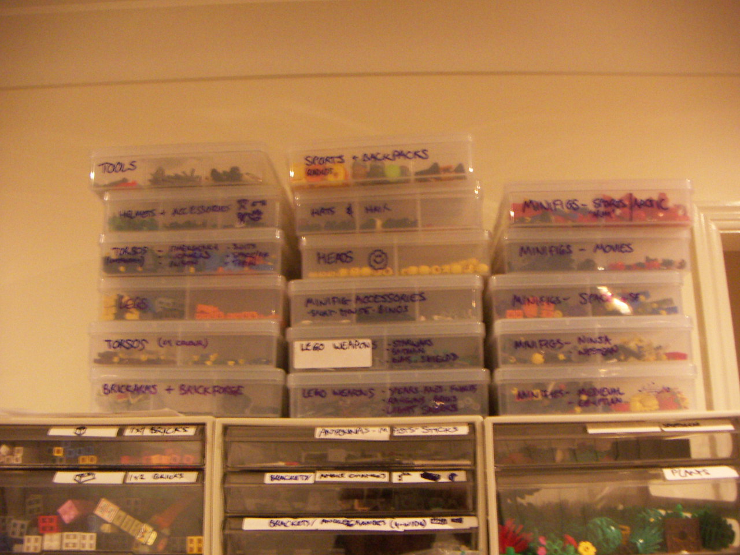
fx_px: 770
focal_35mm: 36
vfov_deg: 39.7
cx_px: 370
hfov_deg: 51.4
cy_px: 278
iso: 200
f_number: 2.8
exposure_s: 1/3
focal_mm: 4.7
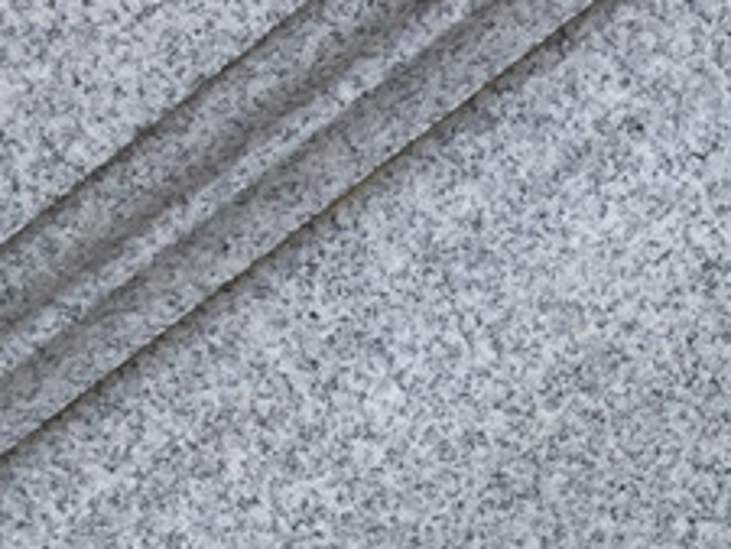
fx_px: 2620
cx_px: 1033
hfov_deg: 14.9
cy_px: 1031
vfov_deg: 11.1
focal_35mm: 124
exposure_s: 1/646
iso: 25
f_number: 2.4
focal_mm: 3.3
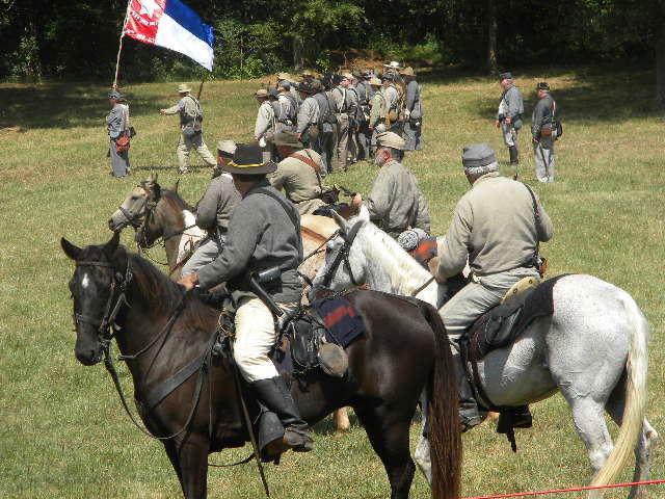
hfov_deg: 10.8
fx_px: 3516
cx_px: 332
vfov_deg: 8.1
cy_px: 250
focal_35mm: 183
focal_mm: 33.1
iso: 80
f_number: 5.2
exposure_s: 1/440
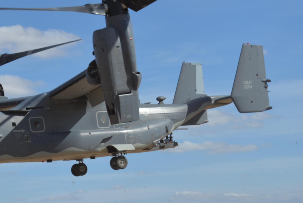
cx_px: 40
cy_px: 130
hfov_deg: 16.3
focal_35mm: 124
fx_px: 1044
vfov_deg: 11.1
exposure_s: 1/800
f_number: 7.1
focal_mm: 70
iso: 200
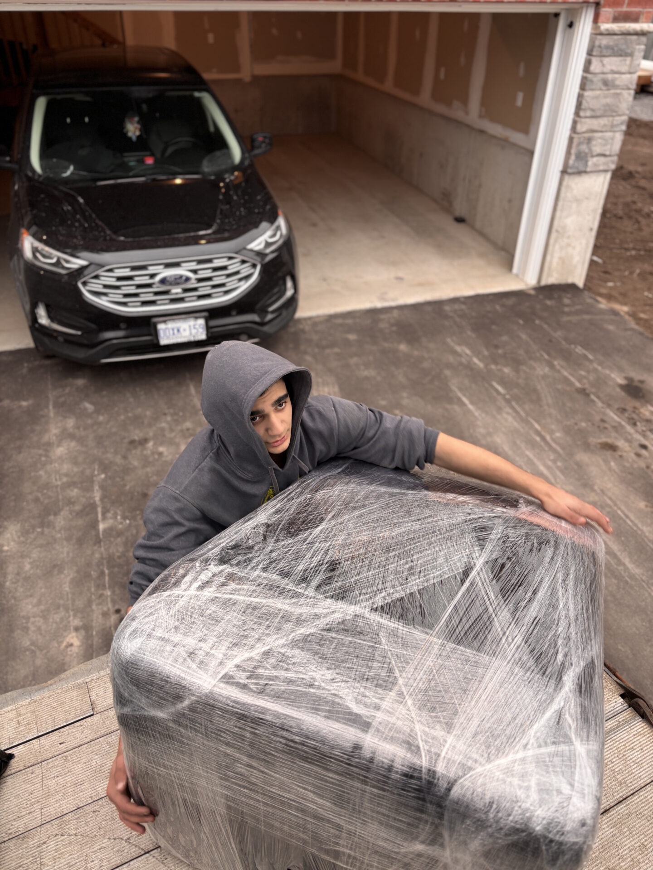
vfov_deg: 67.3
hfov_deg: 53.1
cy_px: 435
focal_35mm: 26
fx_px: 654
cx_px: 326
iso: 80
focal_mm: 5.96
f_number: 1.6
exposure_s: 1/60
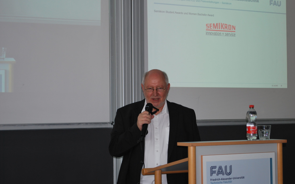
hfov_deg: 23.9
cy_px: 91
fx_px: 696
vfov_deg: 15.1
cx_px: 151
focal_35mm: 87
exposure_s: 1/60
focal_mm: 55
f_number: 5.6
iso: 200
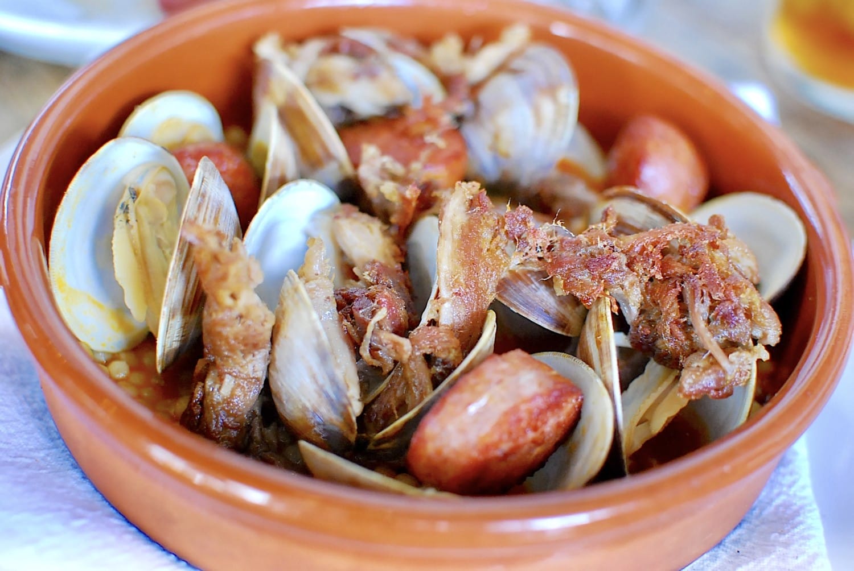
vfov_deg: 25.8
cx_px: 427
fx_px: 1247
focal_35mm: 52
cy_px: 286
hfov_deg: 37.8
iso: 800
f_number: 2.8
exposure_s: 1/30
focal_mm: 35
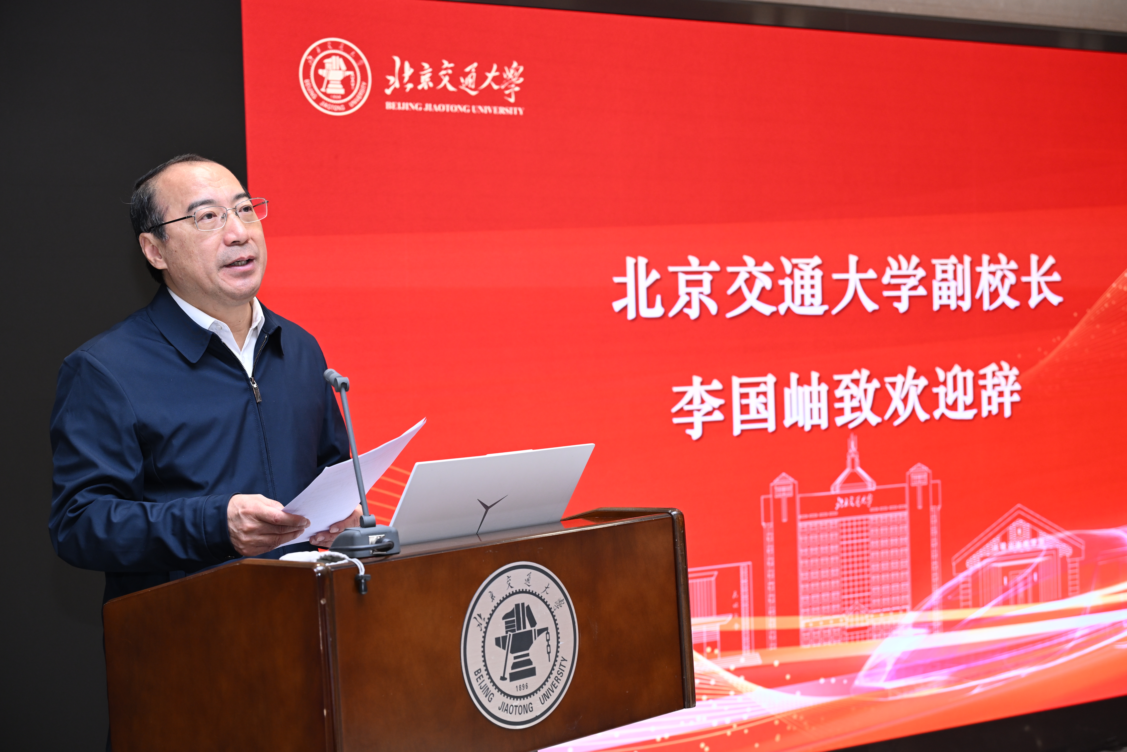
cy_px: 376
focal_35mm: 52
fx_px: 1628
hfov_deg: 38.2
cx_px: 564
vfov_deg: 26.0
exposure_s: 1/160
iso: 800
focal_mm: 52
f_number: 4
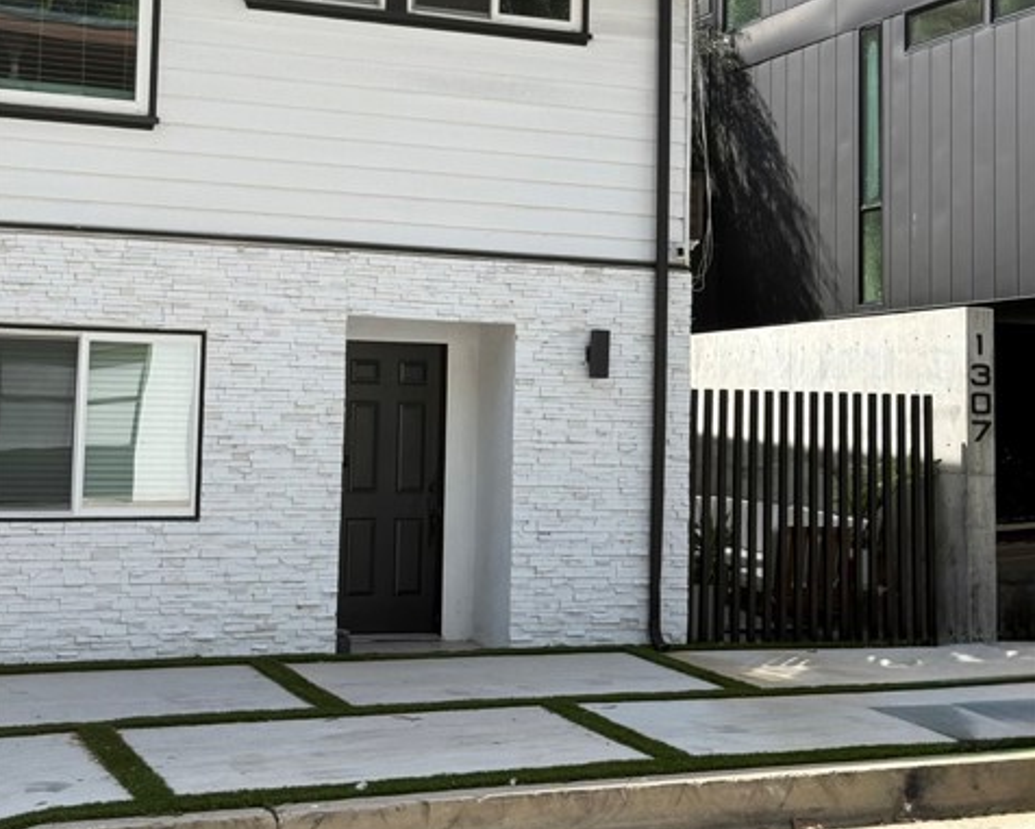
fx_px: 1930
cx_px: 515
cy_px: 231
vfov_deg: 24.0
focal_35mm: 63
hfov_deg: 30.0
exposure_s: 1/2273
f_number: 1.78
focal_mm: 6.76
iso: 80
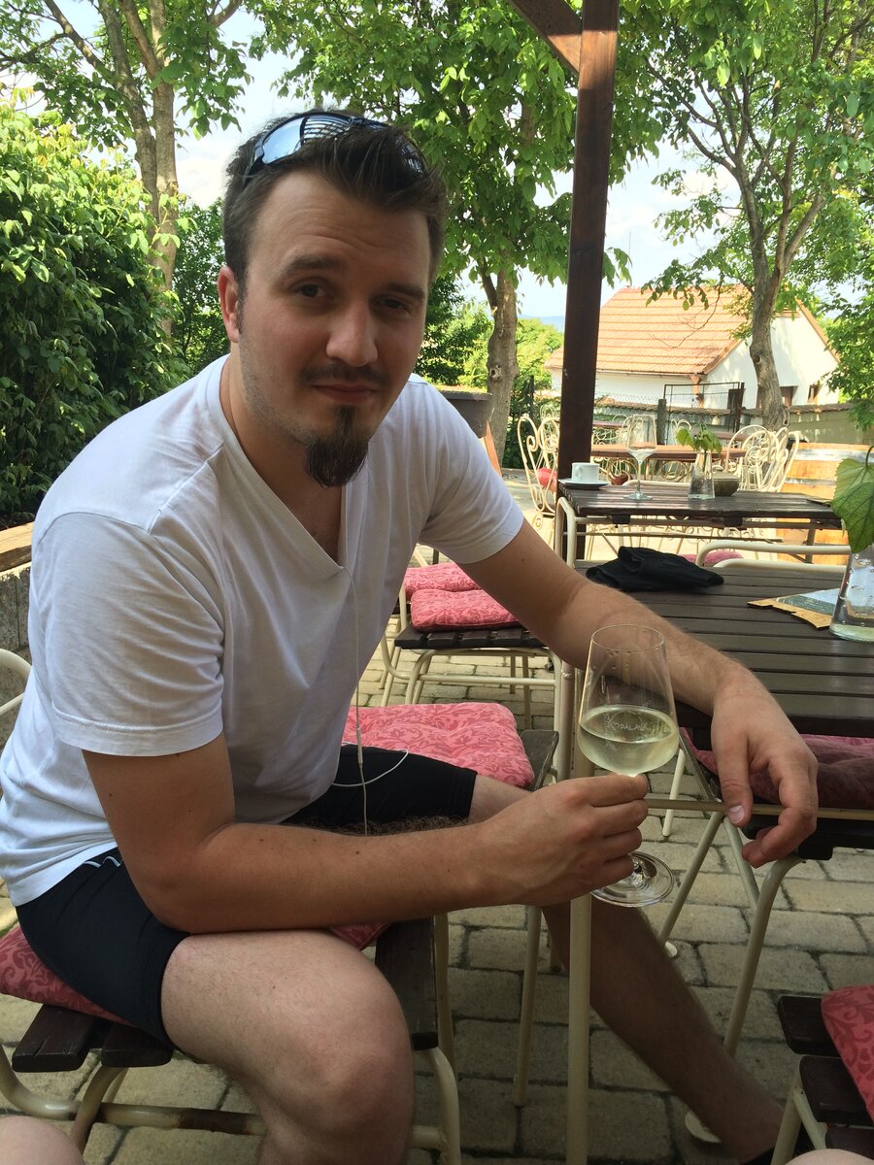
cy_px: 582
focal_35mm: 29
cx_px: 437
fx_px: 976
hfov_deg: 48.2
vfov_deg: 61.7
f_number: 2.2
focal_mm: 4.15
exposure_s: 1/387
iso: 32
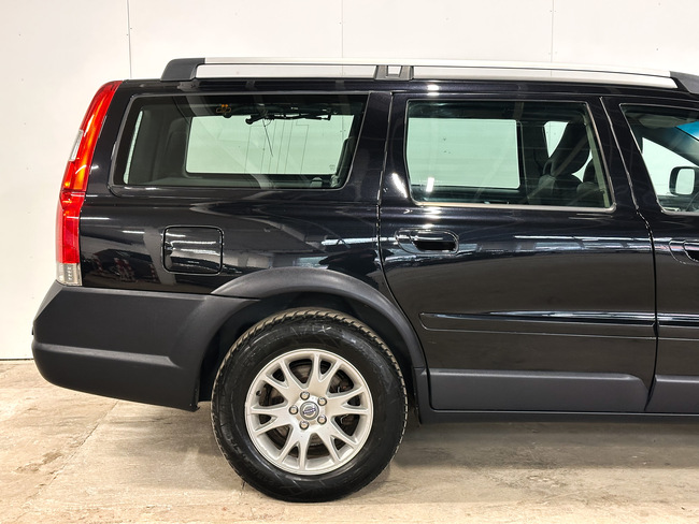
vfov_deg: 30.3
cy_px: 262
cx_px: 350
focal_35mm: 48
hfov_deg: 39.6
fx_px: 970
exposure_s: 1/35
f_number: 1.8
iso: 320
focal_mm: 6.86
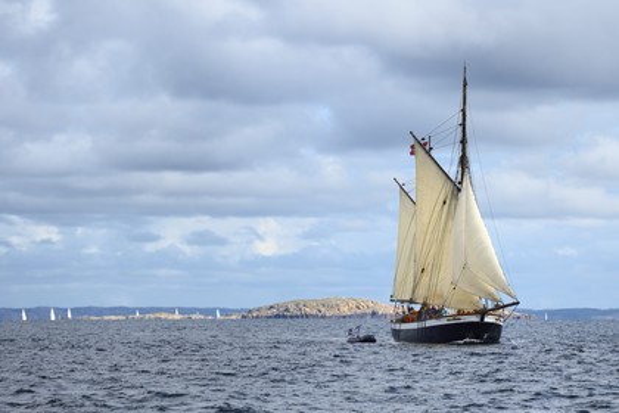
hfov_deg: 10.5
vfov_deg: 7.0
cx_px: 310
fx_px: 3353
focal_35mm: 195
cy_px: 206
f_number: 5.6
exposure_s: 1/1250
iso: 200
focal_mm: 195
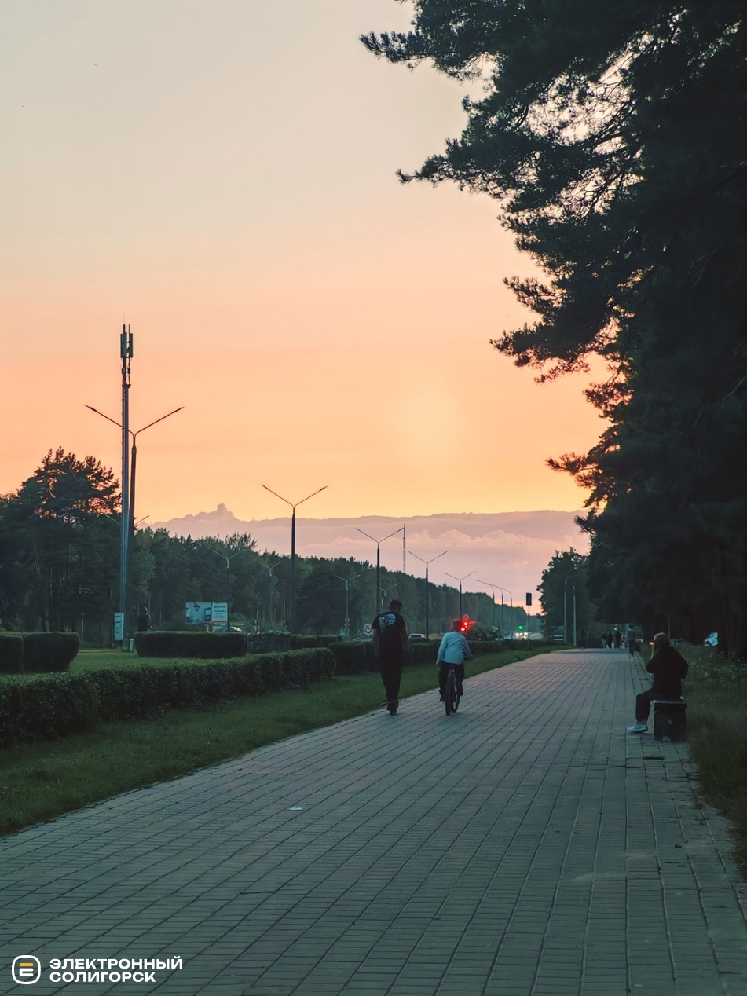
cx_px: 374
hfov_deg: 19.1
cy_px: 498
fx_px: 2216
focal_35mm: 77
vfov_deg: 25.3
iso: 320
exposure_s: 1/50
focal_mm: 8.67
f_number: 2.4
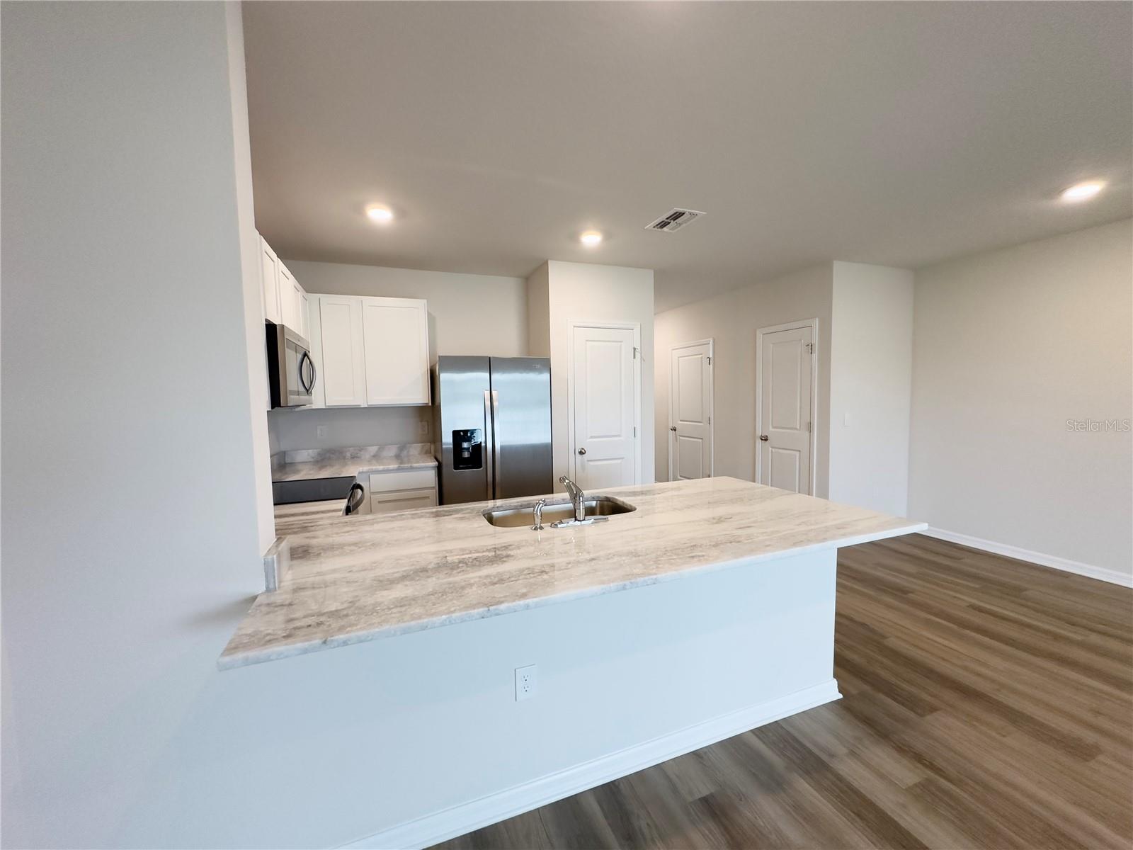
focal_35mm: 14
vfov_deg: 85.7
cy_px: 425
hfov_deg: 102.1
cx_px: 566
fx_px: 458
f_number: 2.2
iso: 250
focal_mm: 2.22
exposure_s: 1/120
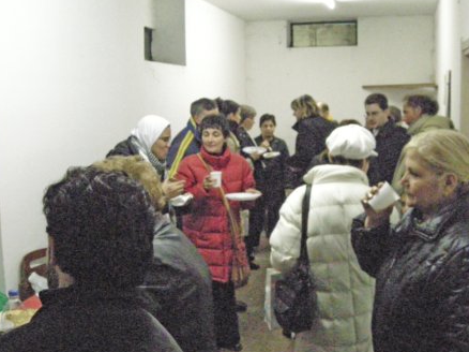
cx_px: 241
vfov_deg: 35.9
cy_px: 174
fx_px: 542
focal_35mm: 40
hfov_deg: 46.8
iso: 1600
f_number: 2.8
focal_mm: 5.7
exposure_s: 1/56
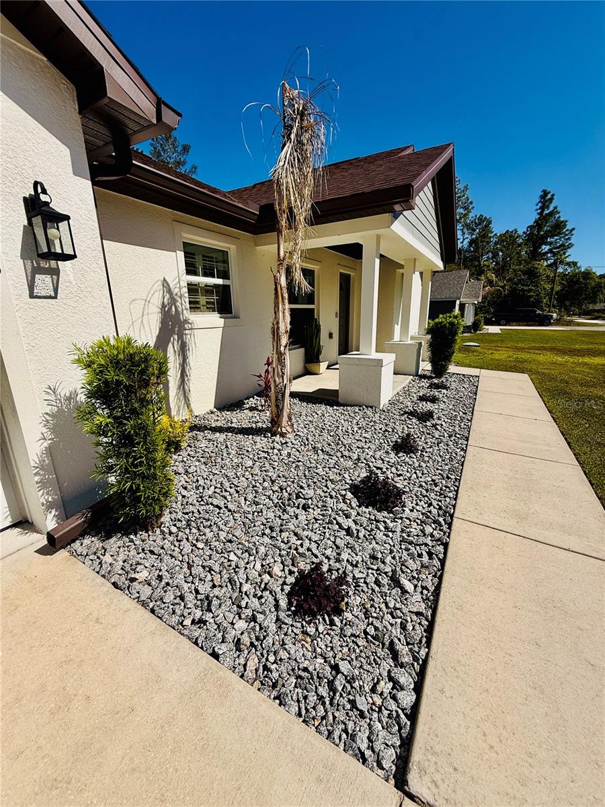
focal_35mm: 14
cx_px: 302
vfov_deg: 102.1
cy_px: 404
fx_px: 326
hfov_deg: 85.7
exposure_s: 1/3663
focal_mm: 2.22
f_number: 2.2
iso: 50
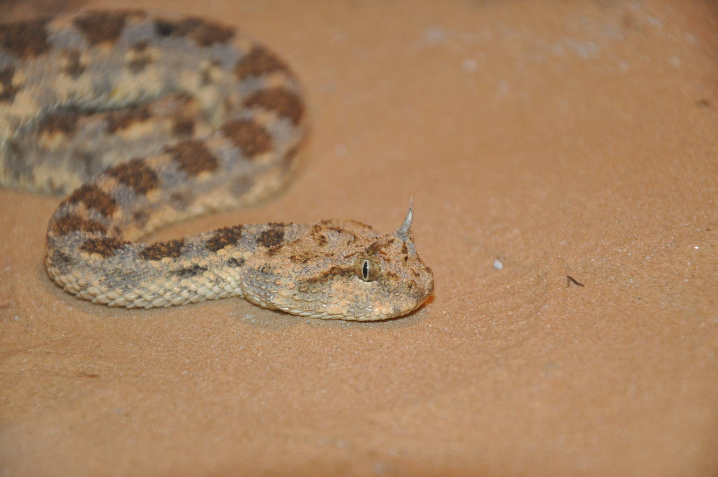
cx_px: 359
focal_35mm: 158
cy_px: 238
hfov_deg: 13.1
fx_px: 3138
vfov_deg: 8.7
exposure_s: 1/60
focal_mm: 105
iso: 800
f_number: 5.6
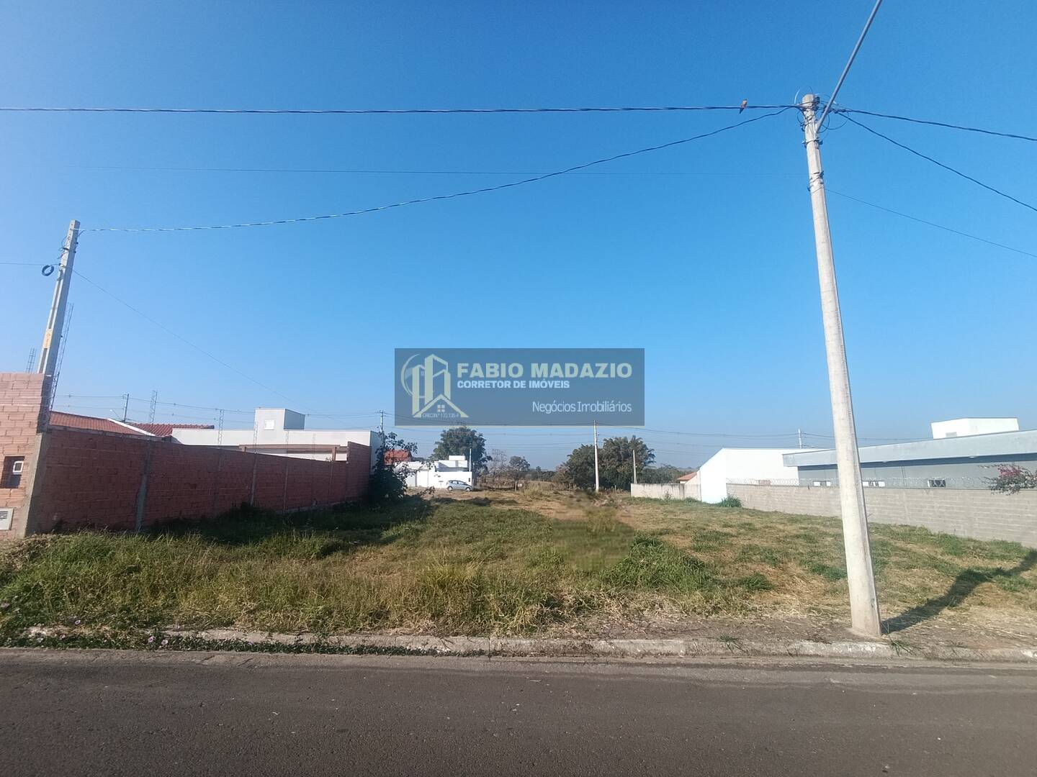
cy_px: 388
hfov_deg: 94.5
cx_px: 518
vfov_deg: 78.1
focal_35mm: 16
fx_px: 479
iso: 50
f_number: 2.2
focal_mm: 1.65
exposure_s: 1/753
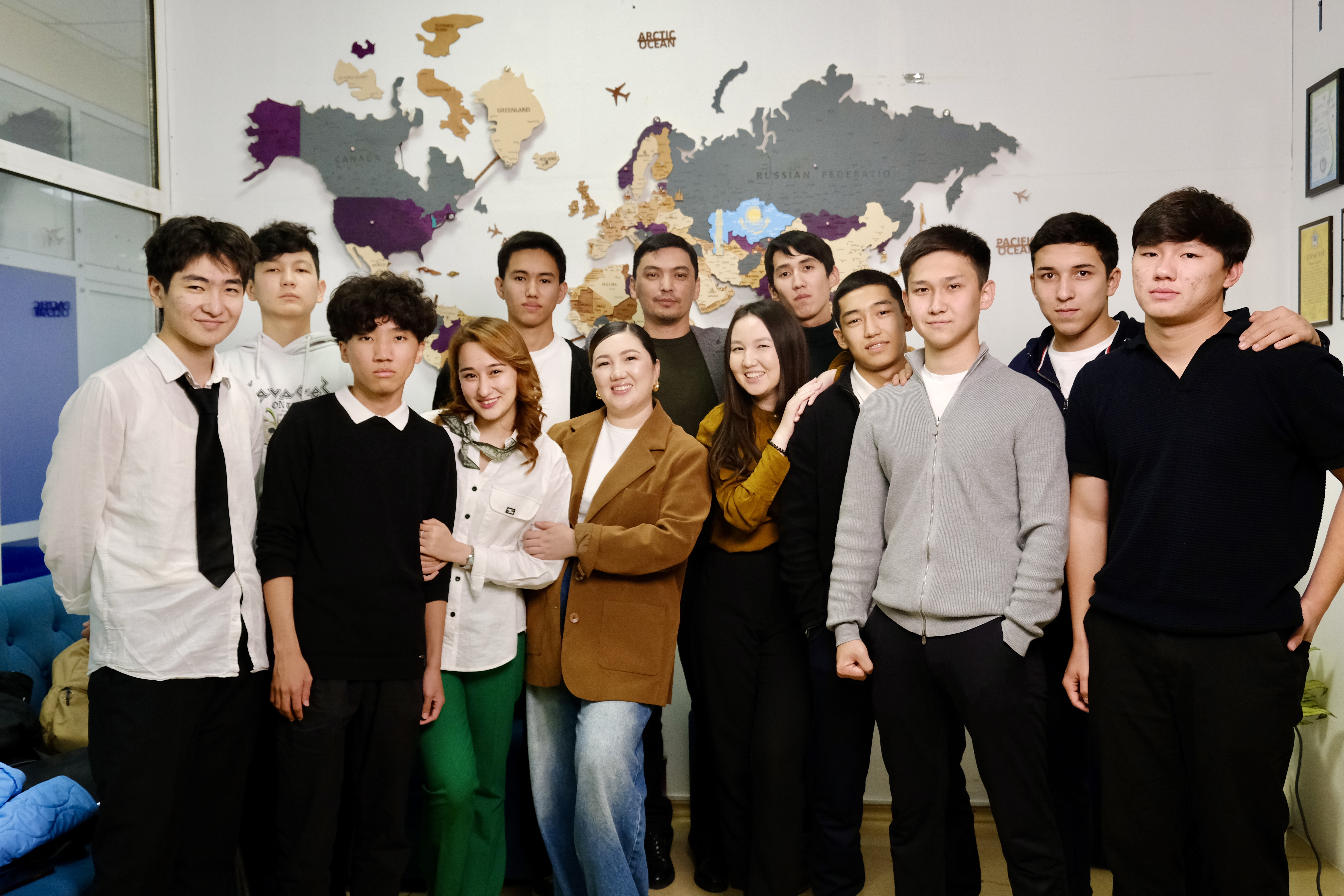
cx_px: 672
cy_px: 448
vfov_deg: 41.1
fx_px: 1195
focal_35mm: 32
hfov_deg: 58.7
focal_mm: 21.4
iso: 2000
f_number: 4
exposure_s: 1/160
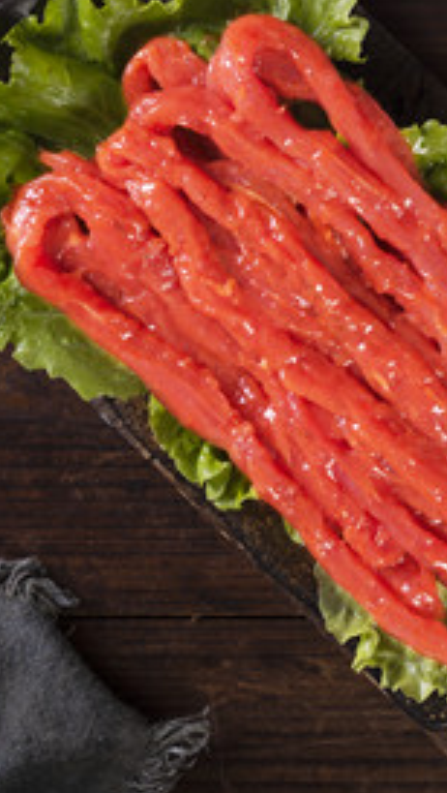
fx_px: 2418
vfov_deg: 18.2
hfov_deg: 10.5
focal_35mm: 115
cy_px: 4
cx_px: 354
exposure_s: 1/125
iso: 100
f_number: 11
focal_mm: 50
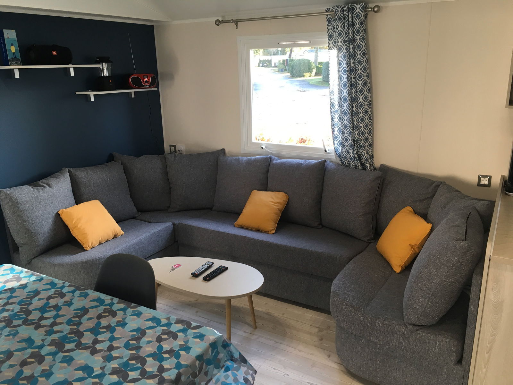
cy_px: 192
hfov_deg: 61.7
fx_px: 430
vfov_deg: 48.2
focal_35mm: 29
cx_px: 256
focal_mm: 4.15
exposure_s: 1/33
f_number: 2.2
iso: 32
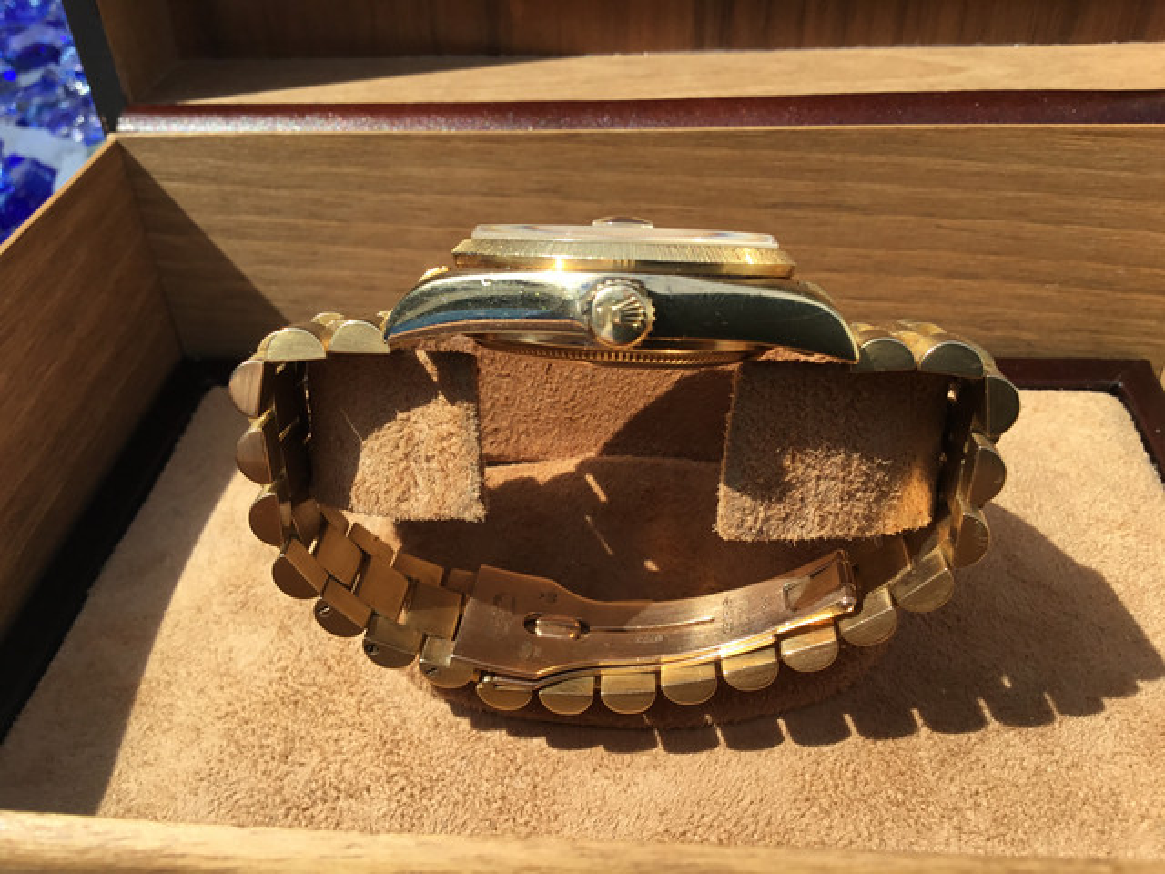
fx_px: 1043
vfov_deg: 45.4
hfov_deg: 58.4
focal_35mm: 31
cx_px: 582
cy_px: 437
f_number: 2.4
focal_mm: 3.3
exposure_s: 1/1116
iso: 25
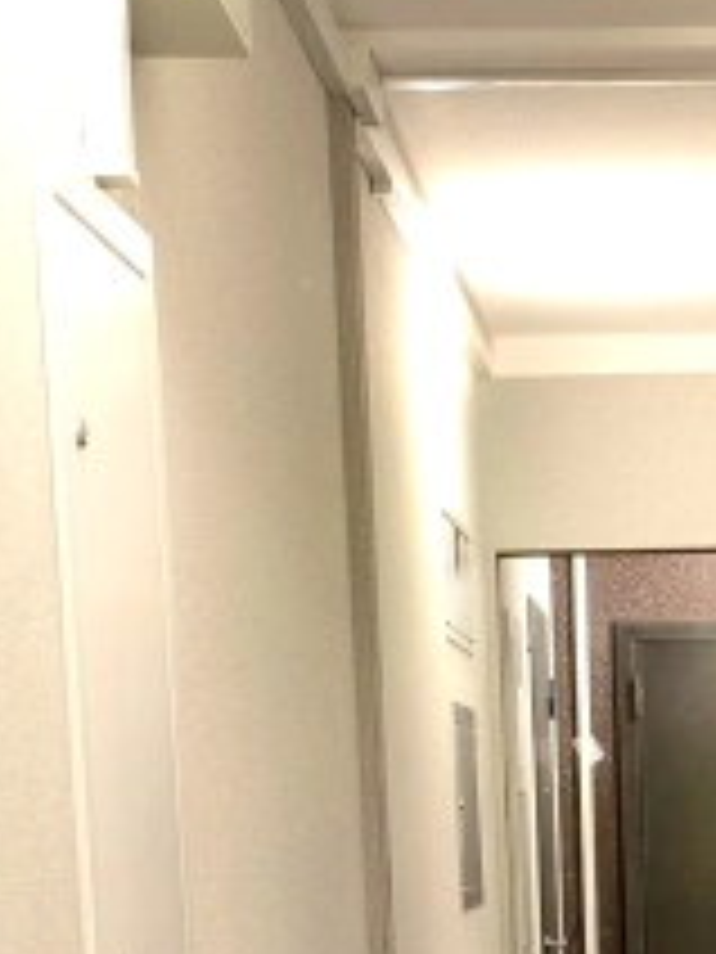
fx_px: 3227
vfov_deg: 15.5
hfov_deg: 12.4
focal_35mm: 117
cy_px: 1426
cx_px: 851
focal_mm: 6.14
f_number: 1.65
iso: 1250
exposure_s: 1/25
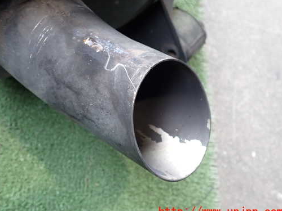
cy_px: 93
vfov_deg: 39.6
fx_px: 293
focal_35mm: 36
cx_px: 117
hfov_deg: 51.1
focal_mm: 5.4
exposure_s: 1/30
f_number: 2.3
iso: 200
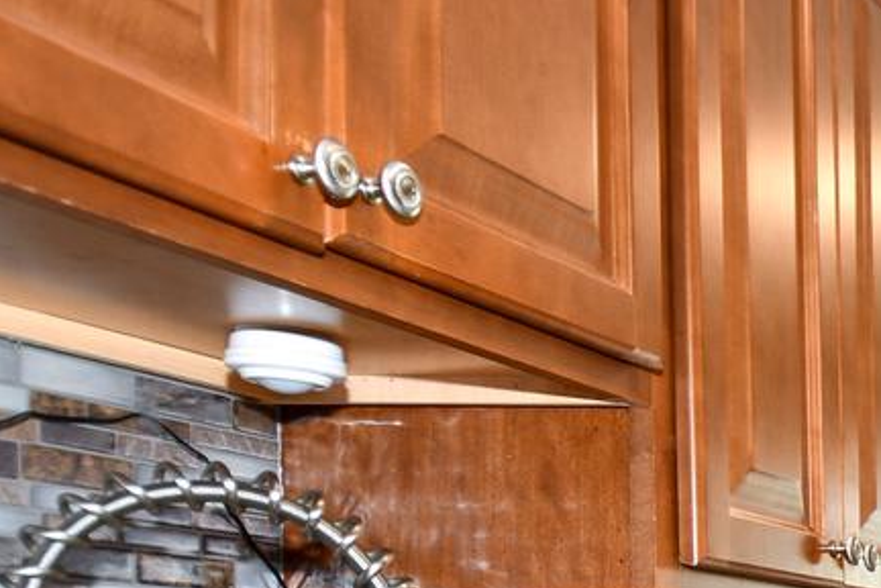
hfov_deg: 24.2
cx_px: 1399
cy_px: 864
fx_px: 1468
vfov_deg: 19.8
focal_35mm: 60
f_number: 4
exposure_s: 1/60
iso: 200
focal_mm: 12
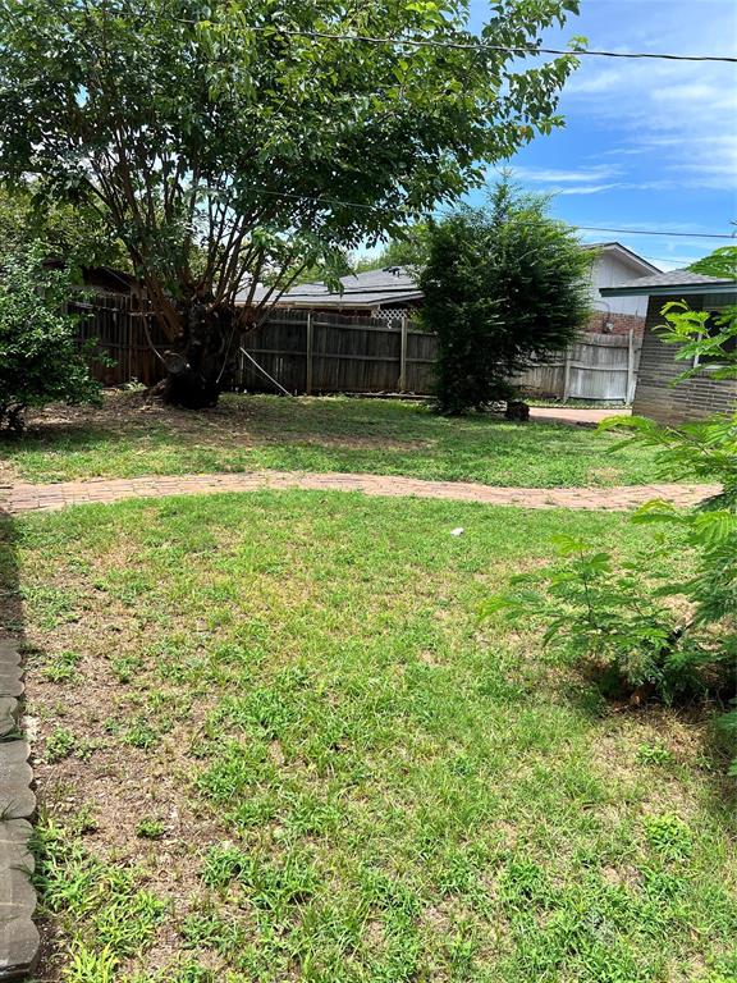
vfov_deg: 67.3
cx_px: 368
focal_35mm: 26
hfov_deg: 53.1
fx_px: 738
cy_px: 492
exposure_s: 1/1808
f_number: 1.5
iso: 50
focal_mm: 5.7
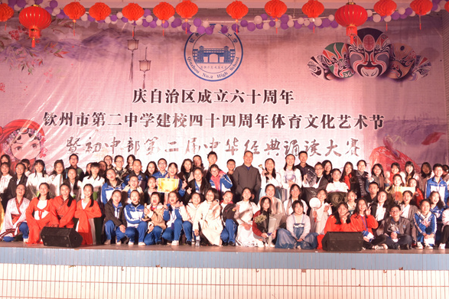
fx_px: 574
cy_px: 118
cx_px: 214
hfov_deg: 42.7
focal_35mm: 46
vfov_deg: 29.1
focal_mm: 18
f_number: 3.5
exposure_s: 1/40
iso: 320
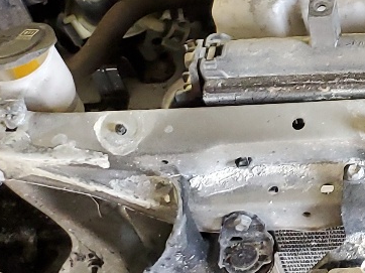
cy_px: -25
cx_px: 606
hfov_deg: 15.3
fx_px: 1212
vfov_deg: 12.6
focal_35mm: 115
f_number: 1.5
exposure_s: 1/60.2
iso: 193
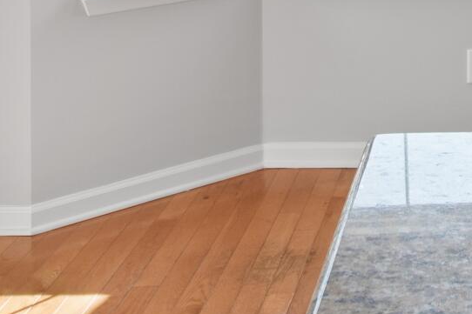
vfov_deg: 15.1
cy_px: -168
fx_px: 1088
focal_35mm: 83
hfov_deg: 23.2
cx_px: 497
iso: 100
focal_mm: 10
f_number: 4.5
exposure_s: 1/30
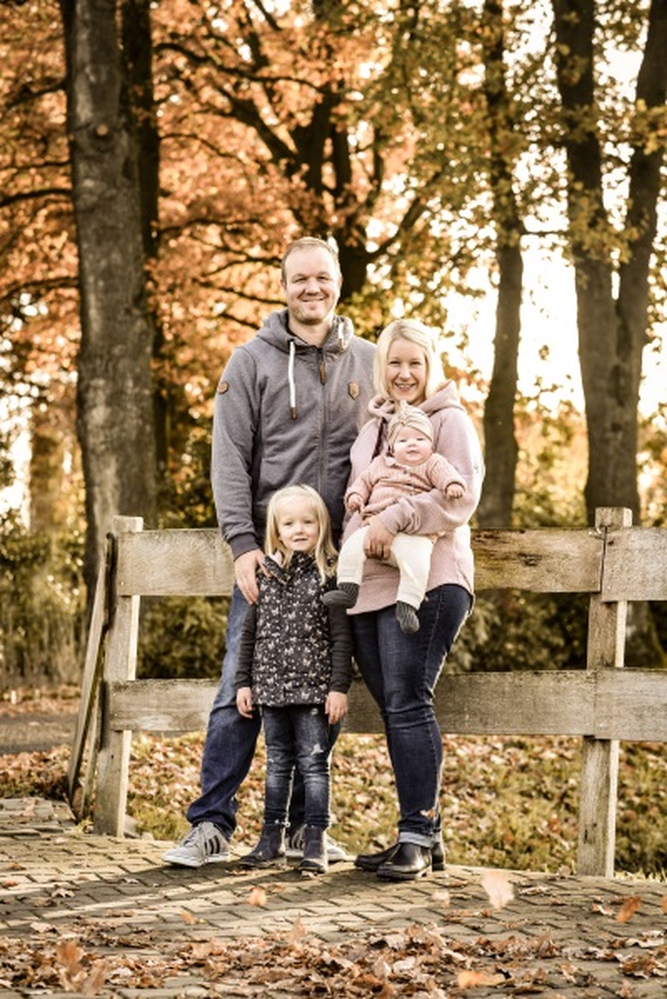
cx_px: 334
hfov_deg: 16.1
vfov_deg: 23.9
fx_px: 2359
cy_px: 500
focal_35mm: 85
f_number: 5
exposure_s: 1/400
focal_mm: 85
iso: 400
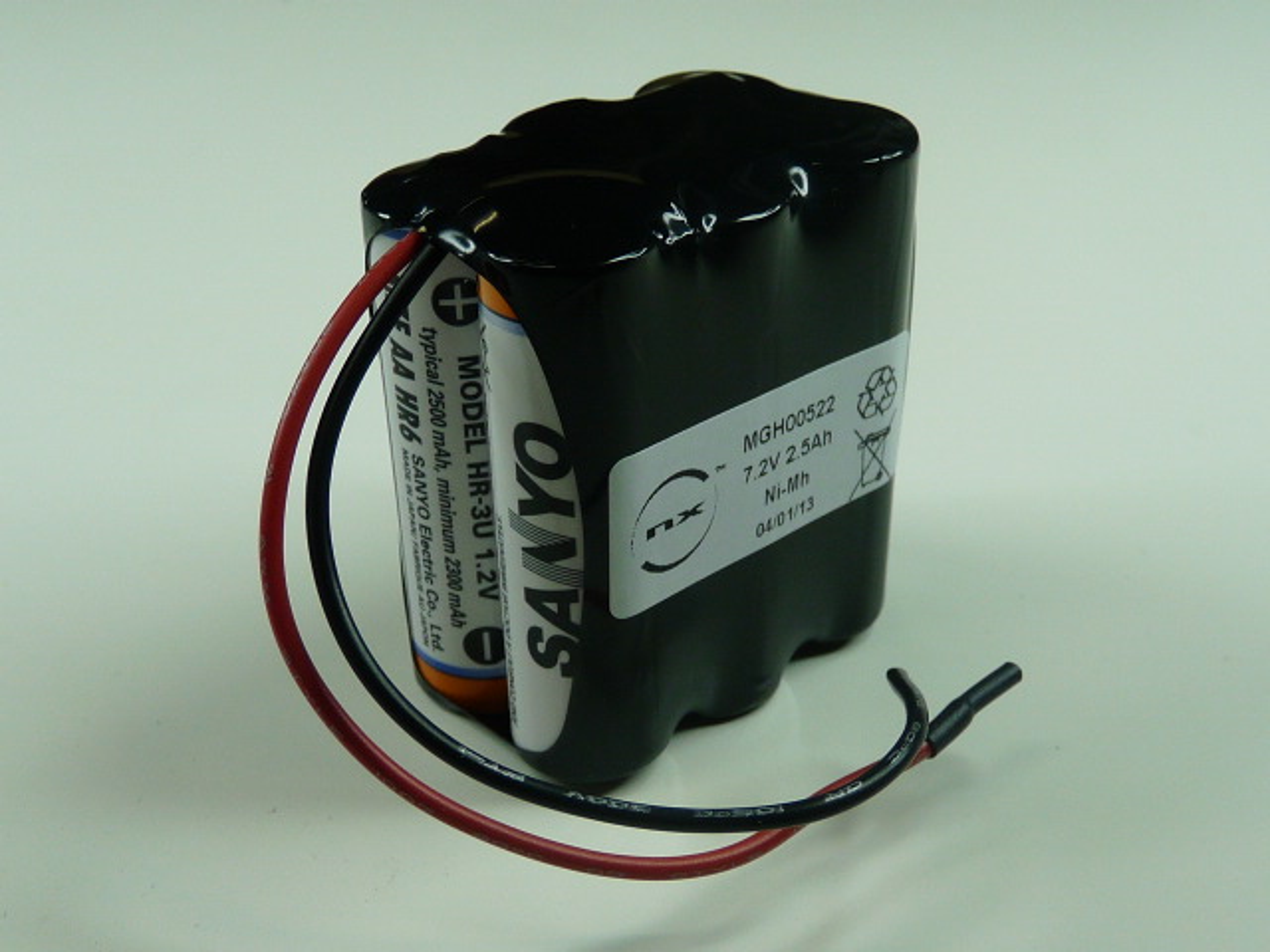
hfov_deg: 38.2
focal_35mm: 50
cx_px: 635
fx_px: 1834
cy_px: 476
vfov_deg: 29.1
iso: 100
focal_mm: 4.9
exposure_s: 1/80
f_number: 2.8
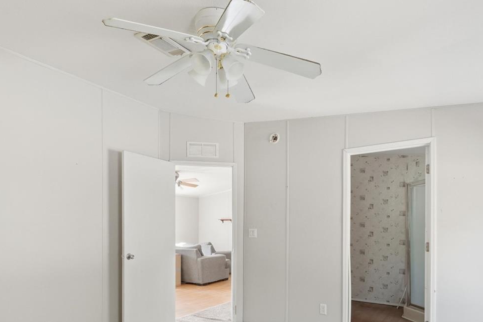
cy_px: 224
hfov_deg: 76.1
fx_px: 309
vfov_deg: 53.6
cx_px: 244
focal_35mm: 23
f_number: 8
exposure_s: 1/320
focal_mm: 14
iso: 400
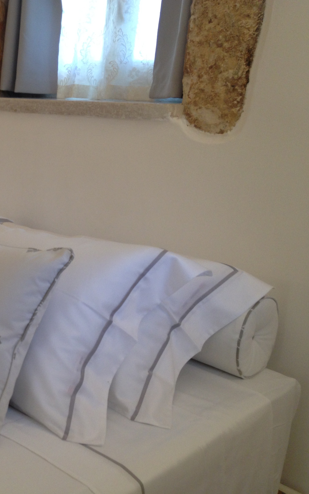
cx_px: -14
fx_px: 674
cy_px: 247
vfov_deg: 40.3
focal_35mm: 50
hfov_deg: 24.4
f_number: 2.4
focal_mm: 4.28
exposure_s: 1/20
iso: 64
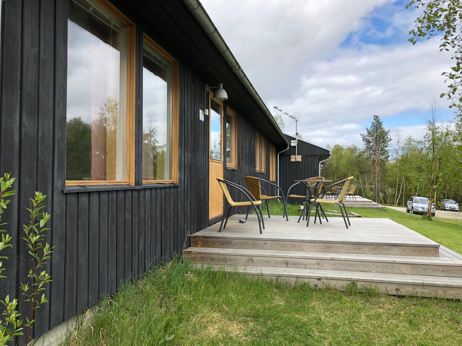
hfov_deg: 63.4
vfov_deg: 49.7
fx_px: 374
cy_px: 173
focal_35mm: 28
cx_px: 231
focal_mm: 3.99
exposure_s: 1/960
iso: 20
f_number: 1.8
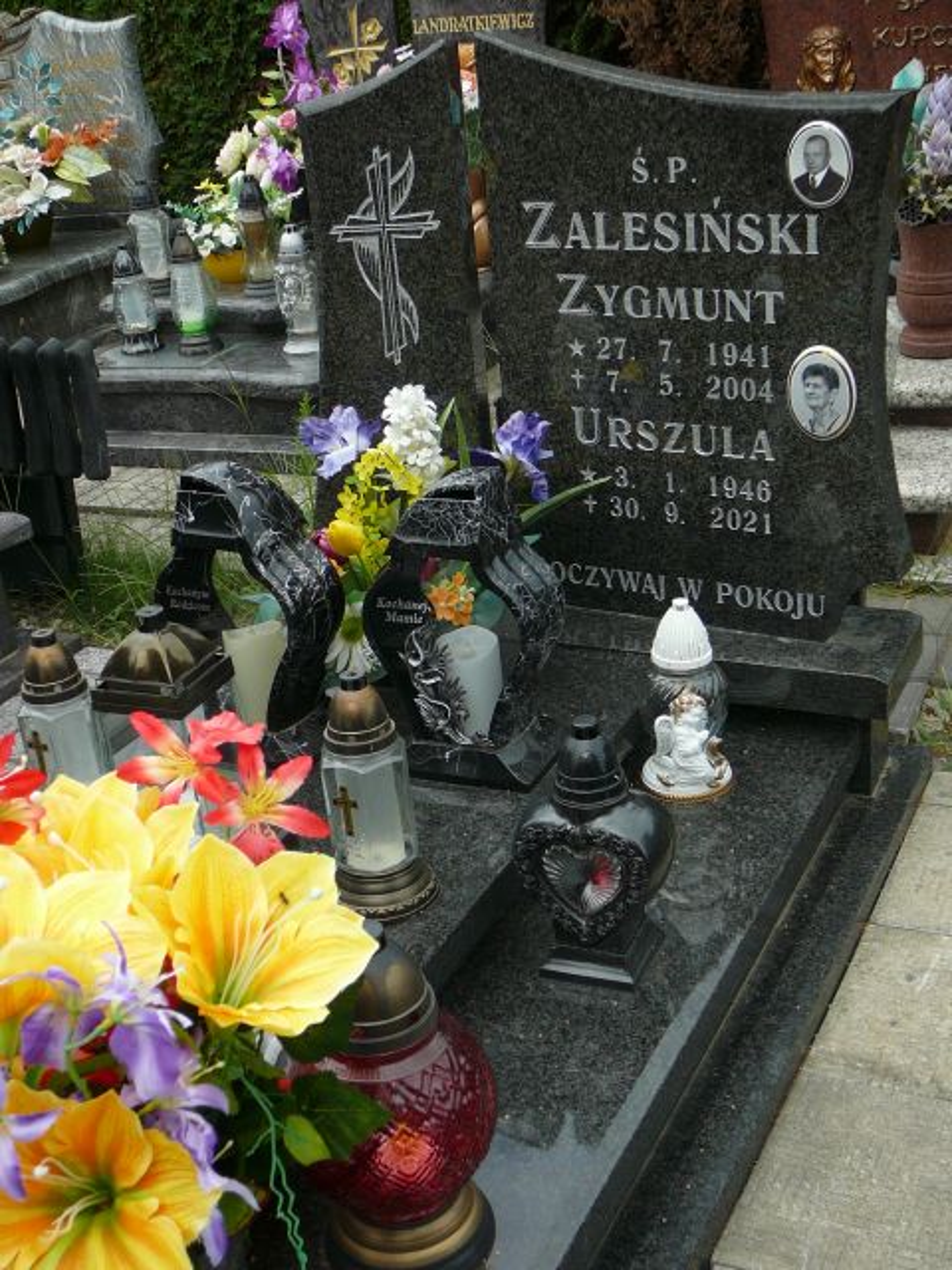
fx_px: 1650
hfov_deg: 32.2
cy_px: 635
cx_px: 476
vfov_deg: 42.1
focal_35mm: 45
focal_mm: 6.7
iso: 80
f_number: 3.2
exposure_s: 1/500
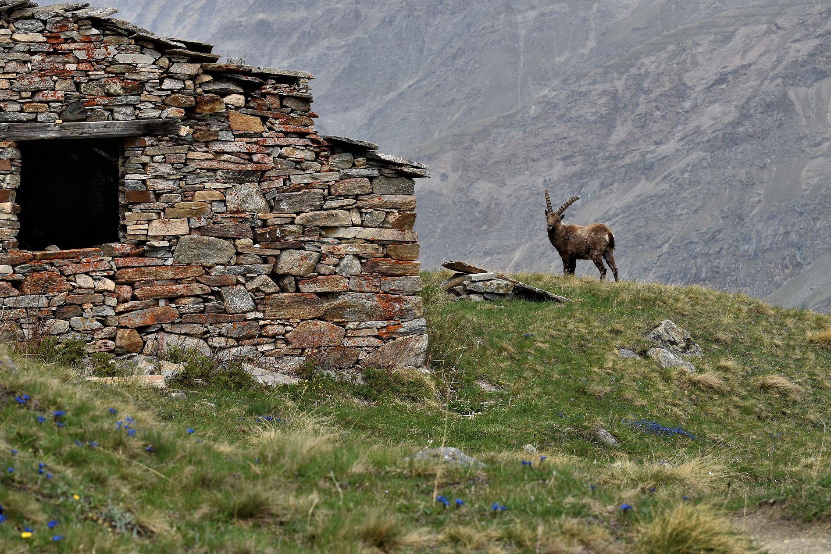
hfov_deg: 15.4
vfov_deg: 10.3
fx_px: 3070
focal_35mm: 133
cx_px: 401
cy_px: 213
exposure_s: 1/1000
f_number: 8
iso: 400
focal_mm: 70
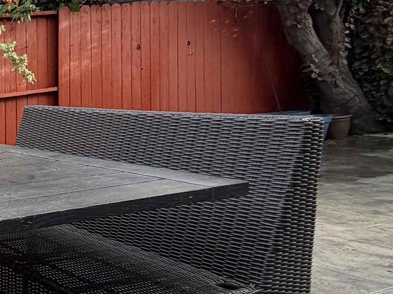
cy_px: 147
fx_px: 534
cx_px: -188
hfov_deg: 28.0
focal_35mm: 47
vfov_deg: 30.9
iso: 50
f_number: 2.2
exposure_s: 1/169
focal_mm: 2.22
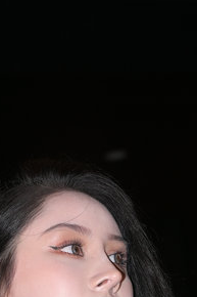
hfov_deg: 5.9
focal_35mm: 233
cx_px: 142
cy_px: 673
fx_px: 1915
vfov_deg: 8.2
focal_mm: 50
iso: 160
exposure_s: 1/200
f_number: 4.5
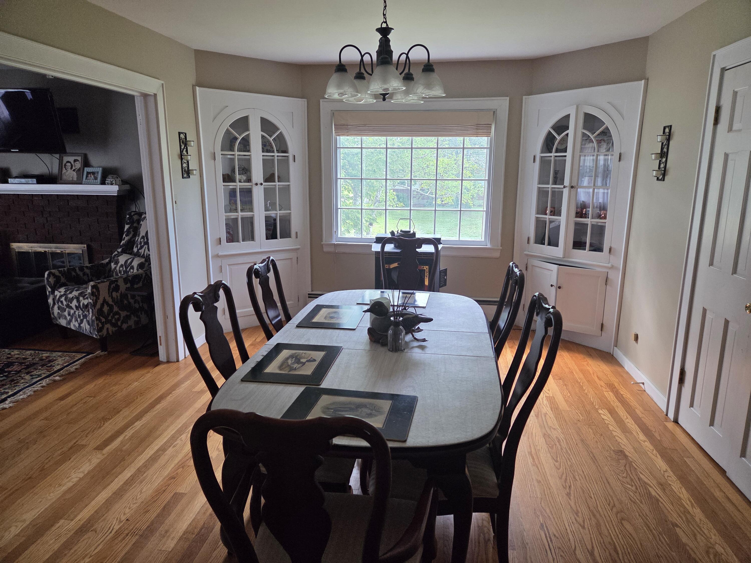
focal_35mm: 23
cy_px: 282
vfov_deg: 58.9
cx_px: 376
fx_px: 499
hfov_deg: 73.9
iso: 160
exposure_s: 1/180
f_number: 1.8
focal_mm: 5.4
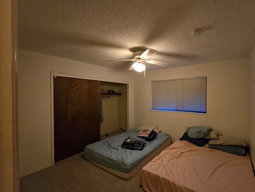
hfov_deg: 97.4
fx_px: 111
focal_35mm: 15
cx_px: 146
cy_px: 97
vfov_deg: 81.8
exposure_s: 1/24
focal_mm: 2.2
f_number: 2.2
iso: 1250
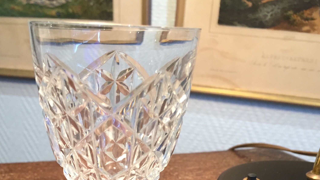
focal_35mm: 49
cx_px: 144
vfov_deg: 22.6
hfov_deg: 42.0
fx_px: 416
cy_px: 213
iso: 125
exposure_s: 1/33
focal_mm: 4.15
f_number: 2.2
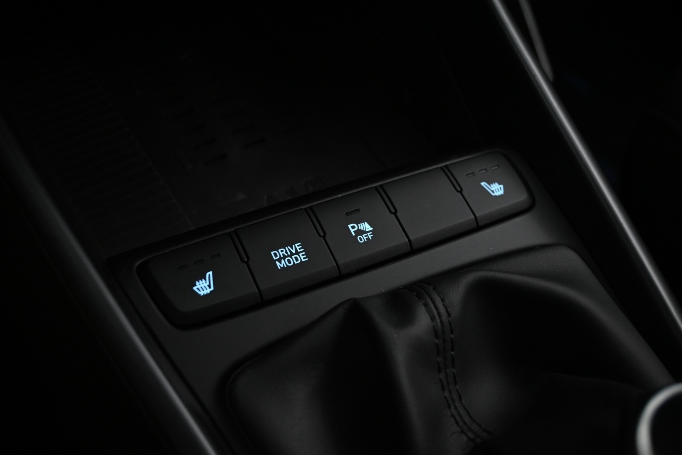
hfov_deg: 51.3
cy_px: 228
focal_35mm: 38
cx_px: 341
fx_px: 710
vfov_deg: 35.5
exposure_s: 1/13
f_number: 4.2
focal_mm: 25
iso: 1600
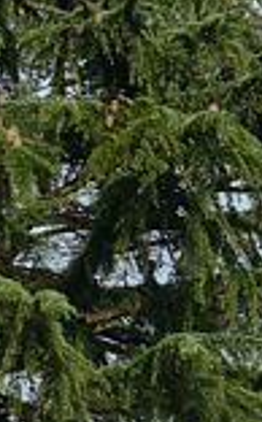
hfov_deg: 6.2
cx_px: -180
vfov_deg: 10.2
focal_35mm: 206
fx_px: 2362
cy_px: 265
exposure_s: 1/400
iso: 125
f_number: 5.6
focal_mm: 13.75
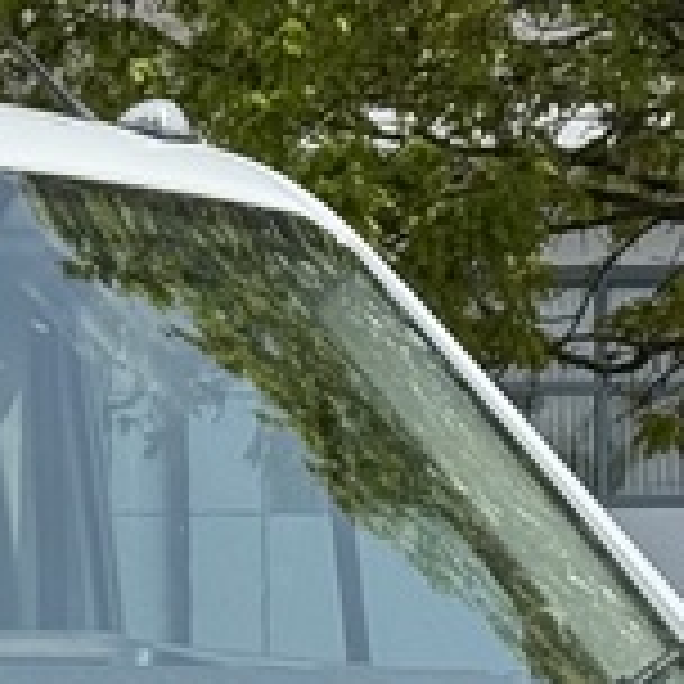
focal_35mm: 279
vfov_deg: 6.2
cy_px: 994
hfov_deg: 6.2
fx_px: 6237
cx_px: -522
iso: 80
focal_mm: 6.76
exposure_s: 1/5208
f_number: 1.78
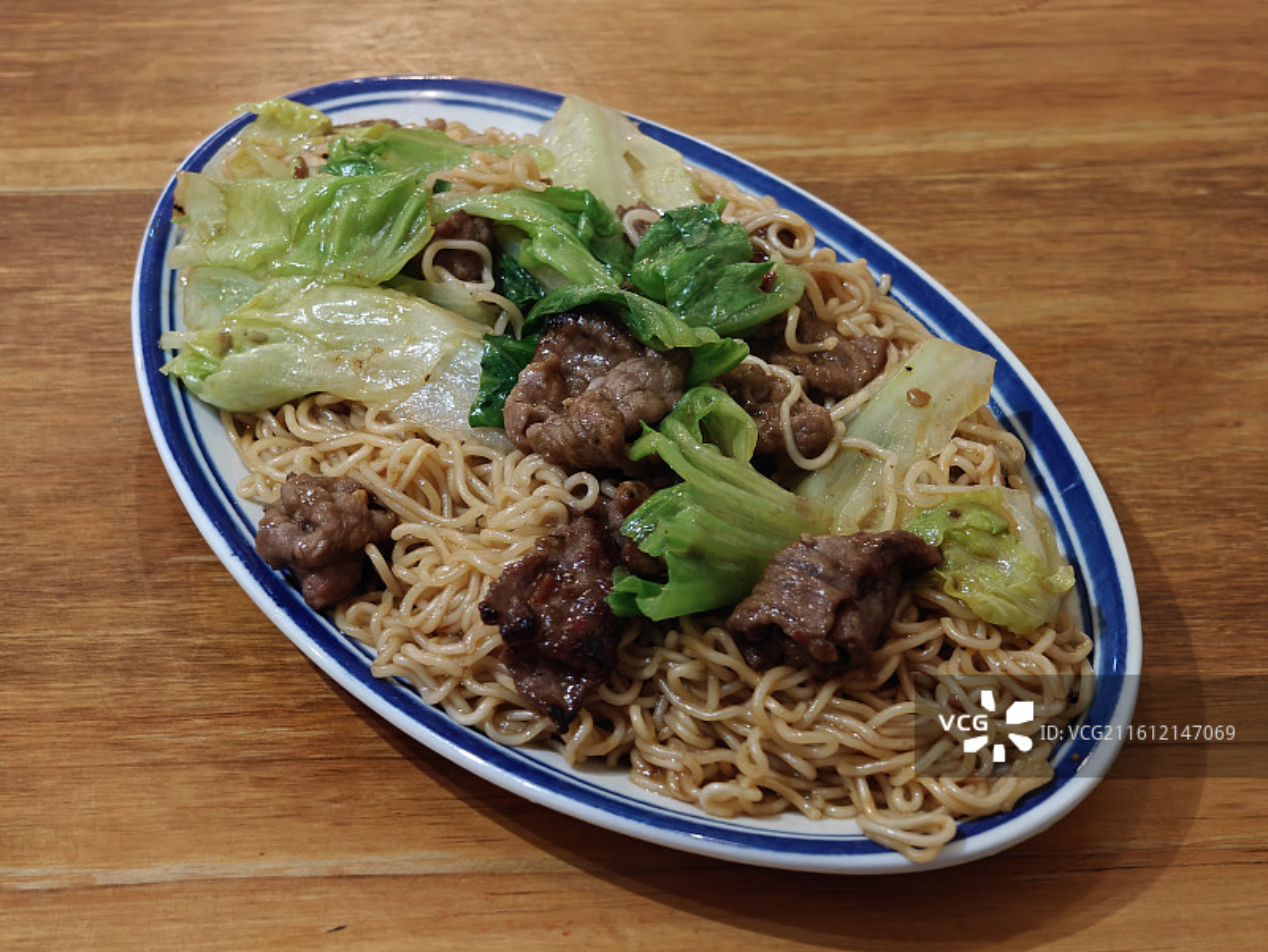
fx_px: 2566
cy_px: 476
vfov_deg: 21.0
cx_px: 634
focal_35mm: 70
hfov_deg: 27.8
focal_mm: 13.3
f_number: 2.6
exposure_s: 1/33
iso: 2500
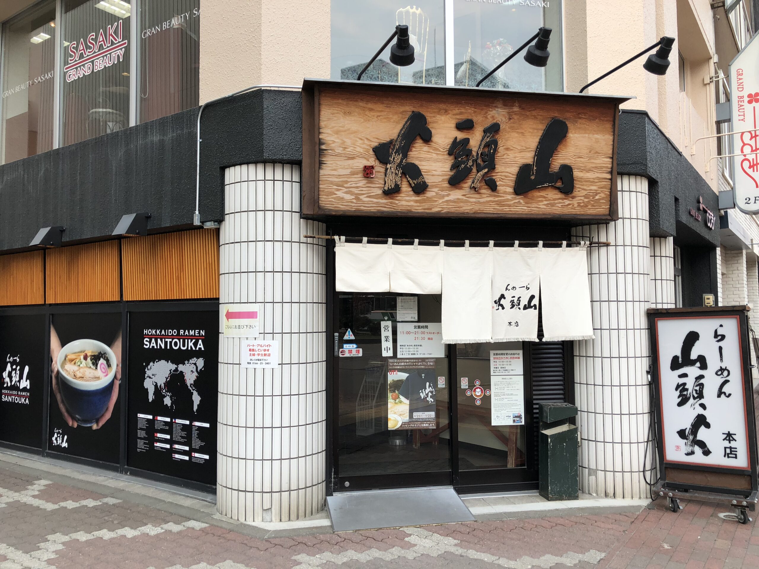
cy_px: 284
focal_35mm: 28
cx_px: 380
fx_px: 614
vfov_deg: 49.7
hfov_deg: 63.4
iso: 20
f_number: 1.8
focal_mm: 3.99
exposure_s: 1/889
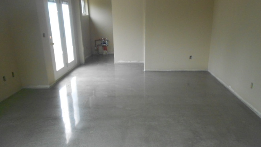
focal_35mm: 32
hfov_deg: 61.0
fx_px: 221
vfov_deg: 36.3
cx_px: 131
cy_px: 98
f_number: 3.4
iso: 320
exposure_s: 1/125
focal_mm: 5.1
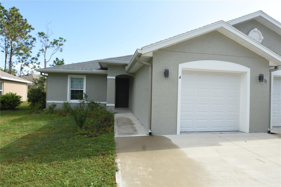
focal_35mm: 21
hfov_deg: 81.2
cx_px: 140
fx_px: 164
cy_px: 94
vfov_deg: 59.5
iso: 100
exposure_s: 1/200
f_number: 7.1
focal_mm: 14
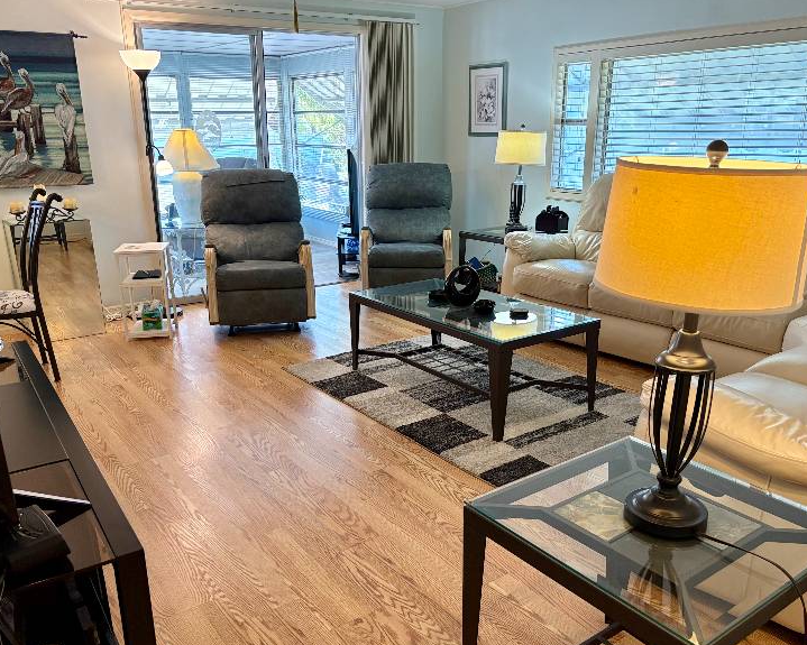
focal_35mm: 30
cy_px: 352
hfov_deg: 58.8
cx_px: 398
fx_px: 716
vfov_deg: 48.4
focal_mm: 5.96
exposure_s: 1/60
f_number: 1.6
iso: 200
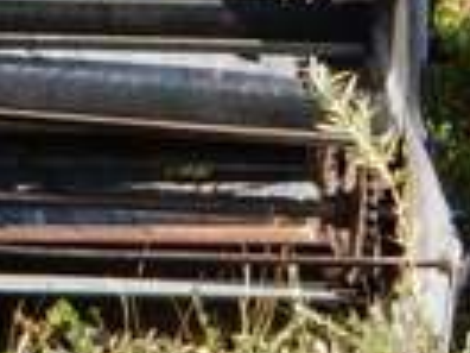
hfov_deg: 3.0
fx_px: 8825
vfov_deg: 2.3
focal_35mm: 650
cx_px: -125
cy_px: -446
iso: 125
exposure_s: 1/400
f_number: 5
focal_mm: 14.9
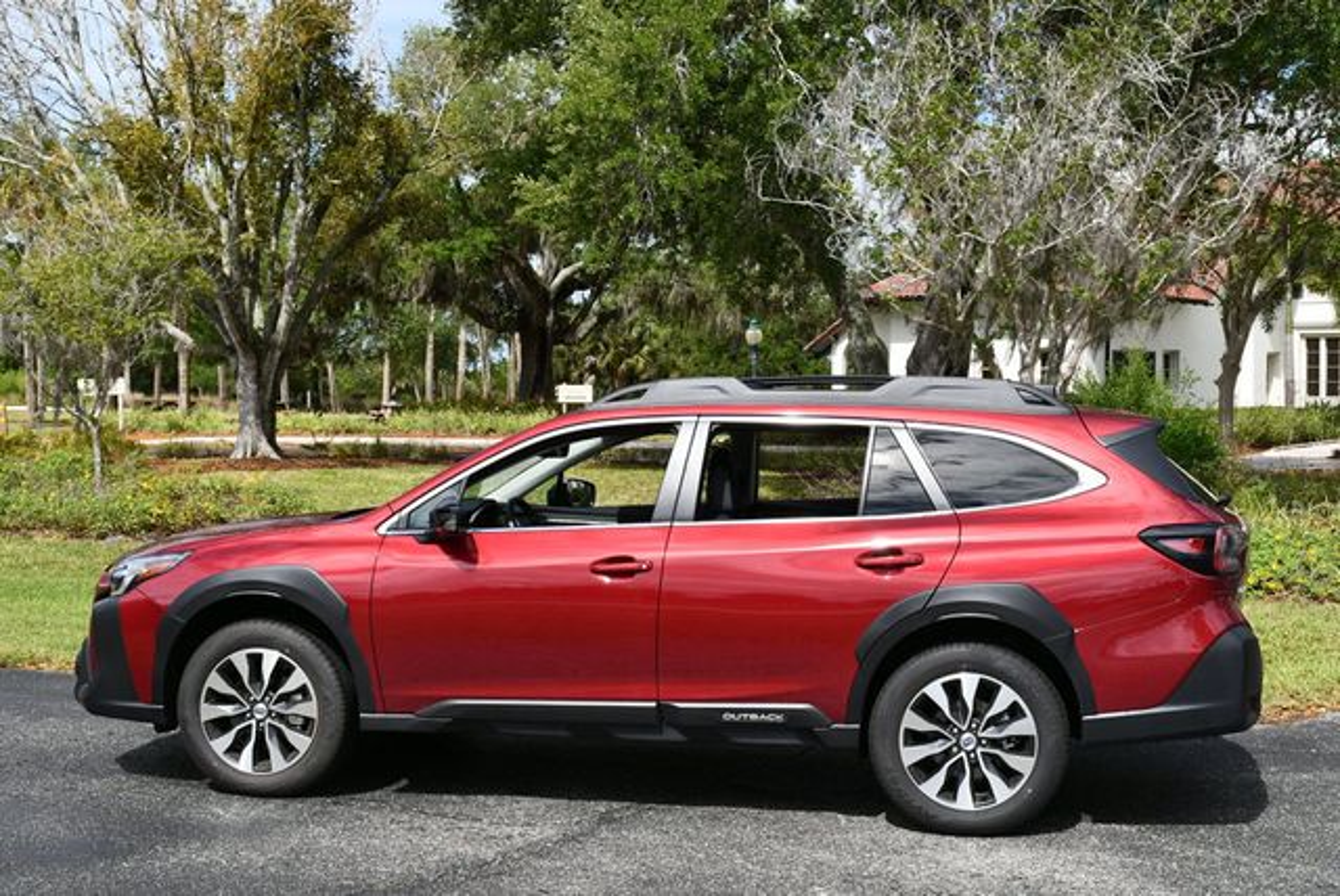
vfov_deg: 28.1
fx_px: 1788
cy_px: 448
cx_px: 670
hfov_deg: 41.1
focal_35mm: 48
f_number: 8
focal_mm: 24
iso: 100
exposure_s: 1/250
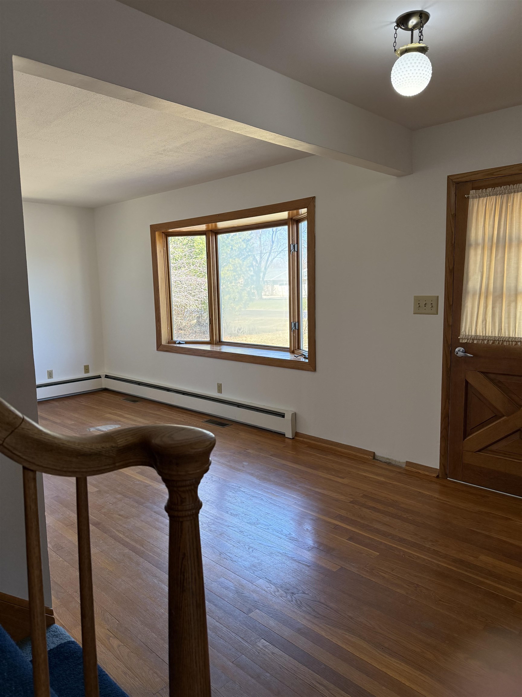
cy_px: 348
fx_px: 483
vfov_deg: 71.6
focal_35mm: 24
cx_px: 261
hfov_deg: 56.8
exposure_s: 1/240
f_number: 1.78
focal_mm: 6.76
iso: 200
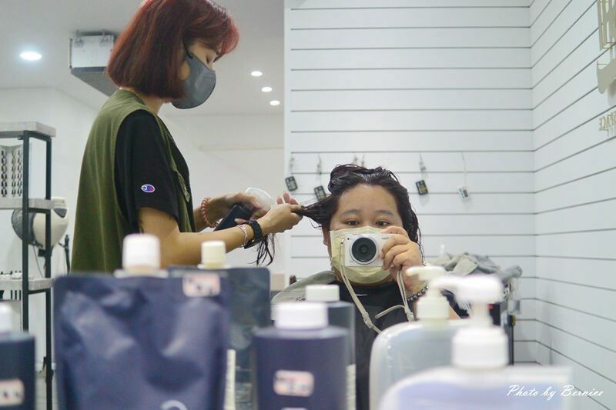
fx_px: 838
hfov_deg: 40.4
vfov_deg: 27.5
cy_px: 205
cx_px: 308
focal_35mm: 49
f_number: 1.8
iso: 400
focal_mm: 18.5
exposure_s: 1/200
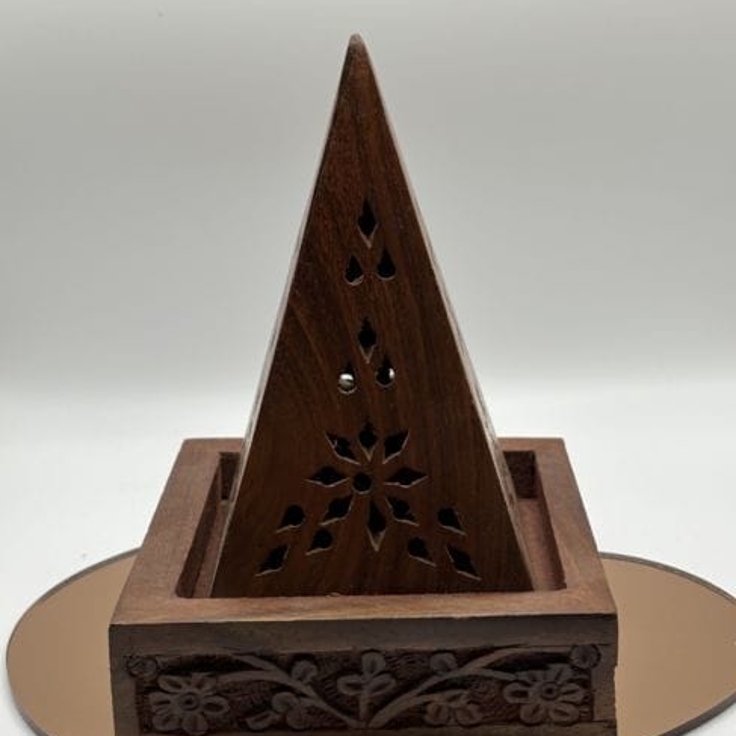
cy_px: 424
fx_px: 1515
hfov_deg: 27.3
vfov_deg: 27.3
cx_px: 376
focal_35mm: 63
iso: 32
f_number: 1.6
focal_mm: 5.96
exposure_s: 1/237
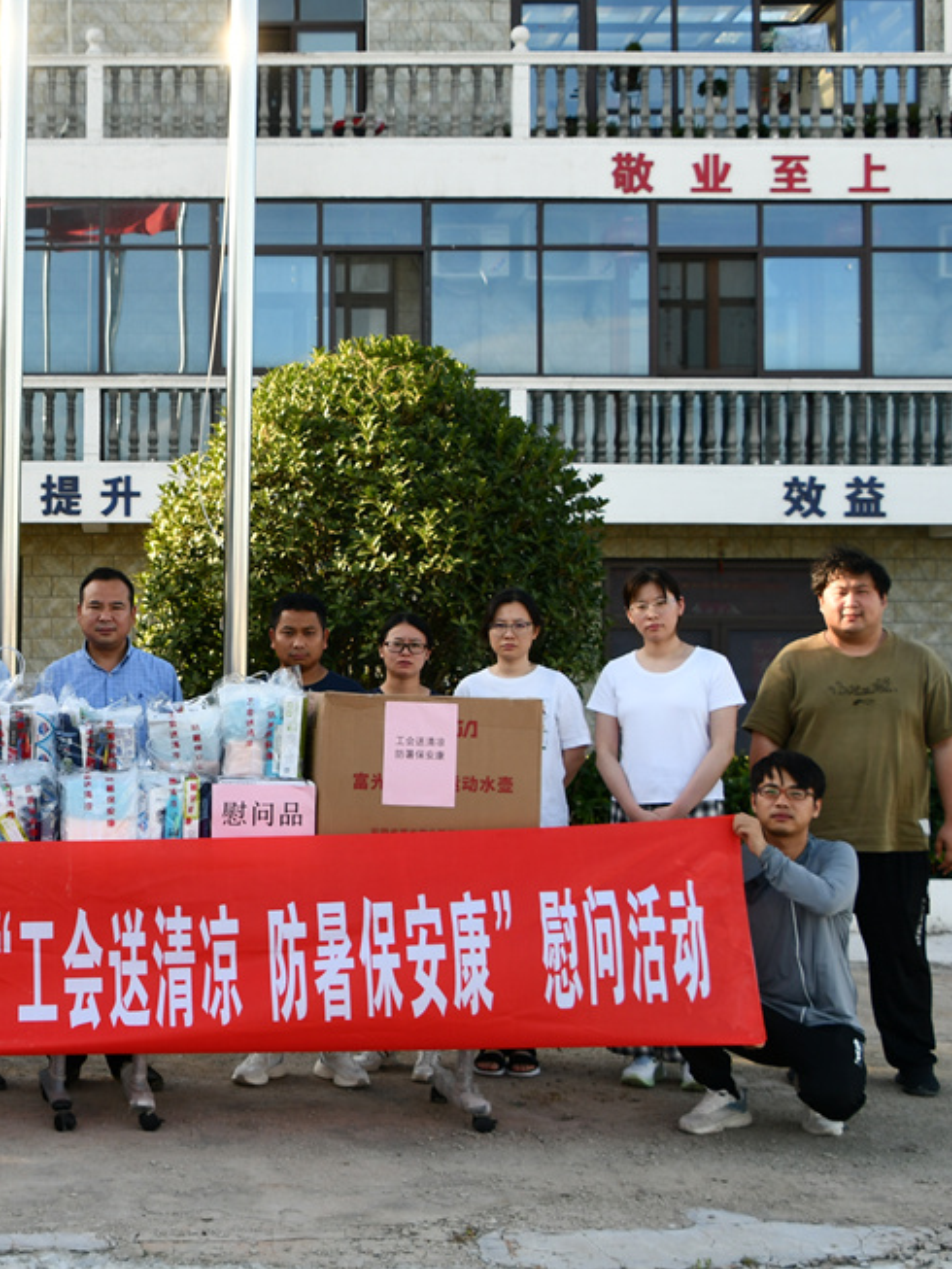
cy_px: 626
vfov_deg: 36.2
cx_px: 66
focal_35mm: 53
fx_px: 1943
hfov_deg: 26.5
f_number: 6.3
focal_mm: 24
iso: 200
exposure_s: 1/250
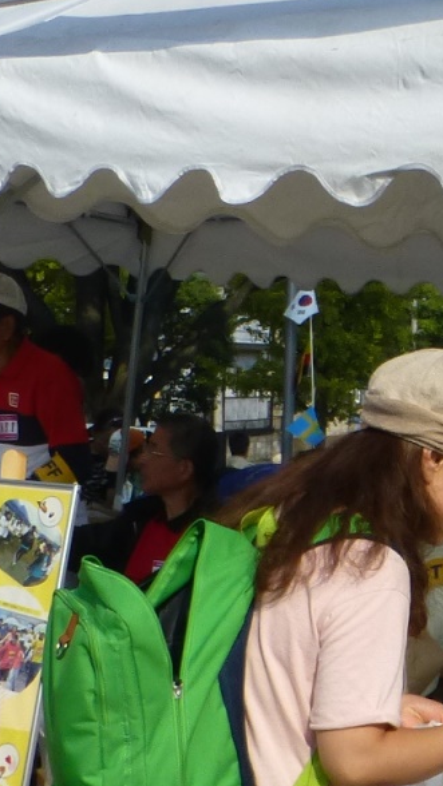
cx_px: 665
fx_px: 1899
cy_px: 571
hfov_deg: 12.6
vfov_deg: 23.2
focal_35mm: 91
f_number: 4
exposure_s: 1/1000
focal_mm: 4.3
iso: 100
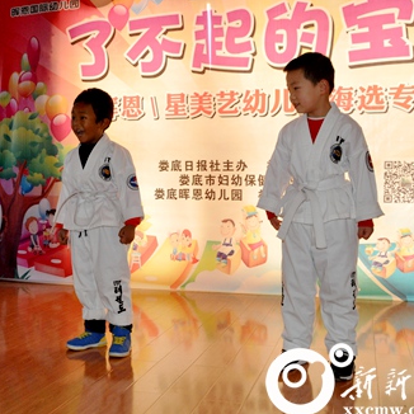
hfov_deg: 38.7
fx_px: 582
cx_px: 136
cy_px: 210
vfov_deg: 39.2
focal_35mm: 43
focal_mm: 22
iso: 1600
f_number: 6.7
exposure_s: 1/200
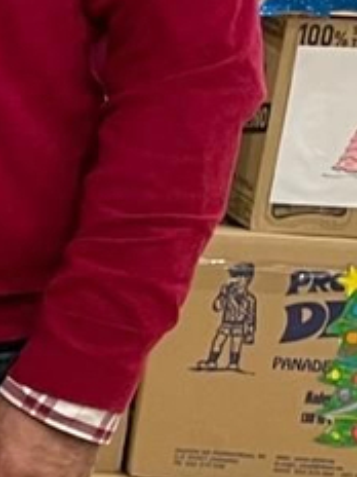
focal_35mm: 179
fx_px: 2461
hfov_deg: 6.5
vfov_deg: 11.0
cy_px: 310
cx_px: -1100
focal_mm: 4.2
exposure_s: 1/50
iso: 80
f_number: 1.6
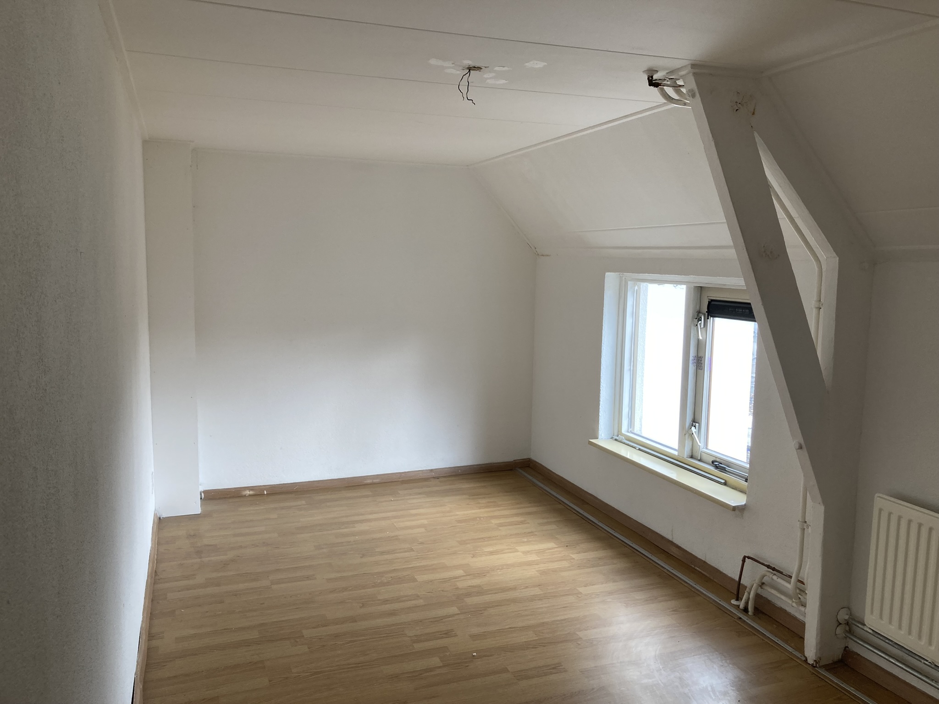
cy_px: 352
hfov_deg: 63.4
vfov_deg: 49.7
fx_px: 760
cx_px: 470
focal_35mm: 28
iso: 40
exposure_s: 1/121
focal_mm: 3.99
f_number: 1.8
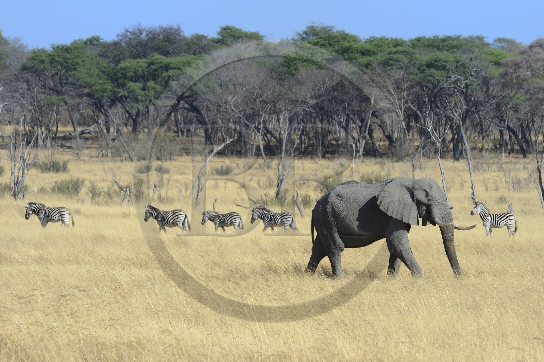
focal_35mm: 280
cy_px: 181
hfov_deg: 7.4
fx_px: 4230
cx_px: 272
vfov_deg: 4.9
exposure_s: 1/1600
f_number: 10
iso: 800
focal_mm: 280
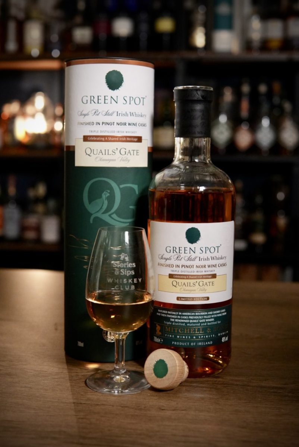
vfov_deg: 43.6
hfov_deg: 29.9
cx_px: 150
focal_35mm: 45
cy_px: 224
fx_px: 560
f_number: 3.5
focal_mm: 30
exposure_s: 1/50
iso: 2500
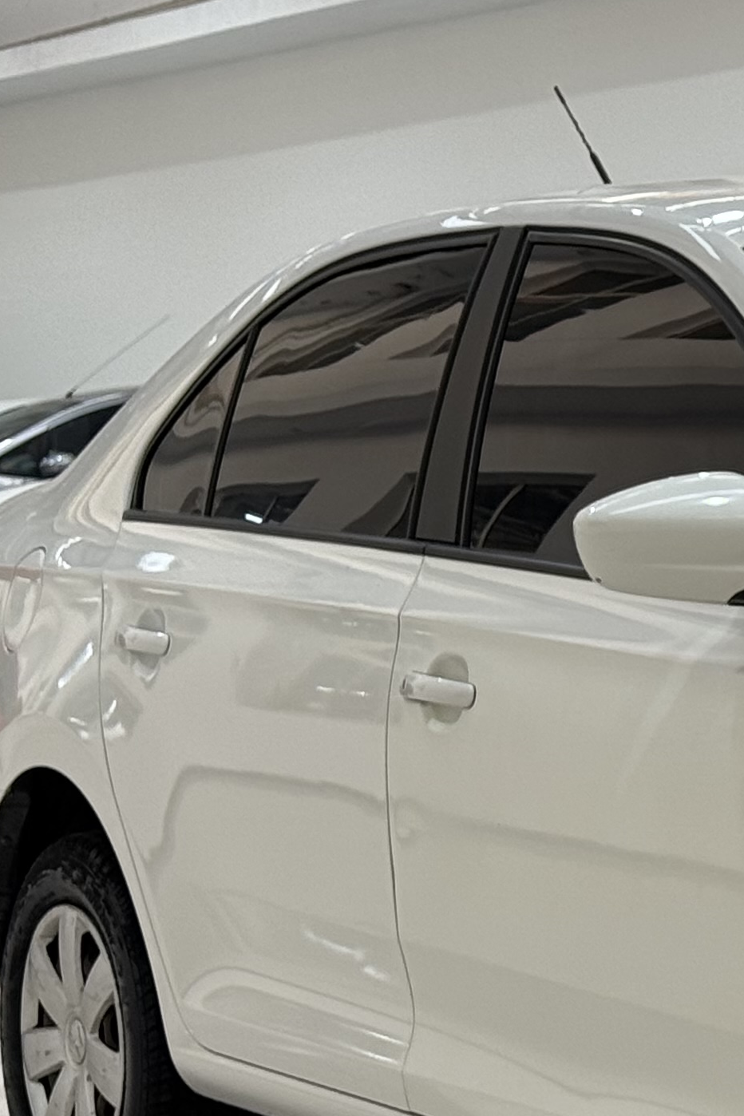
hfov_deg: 9.1
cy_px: 605
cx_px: 1284
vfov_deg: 14.2
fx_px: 4464
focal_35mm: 144
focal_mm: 6.76
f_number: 1.78
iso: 50
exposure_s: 1/100
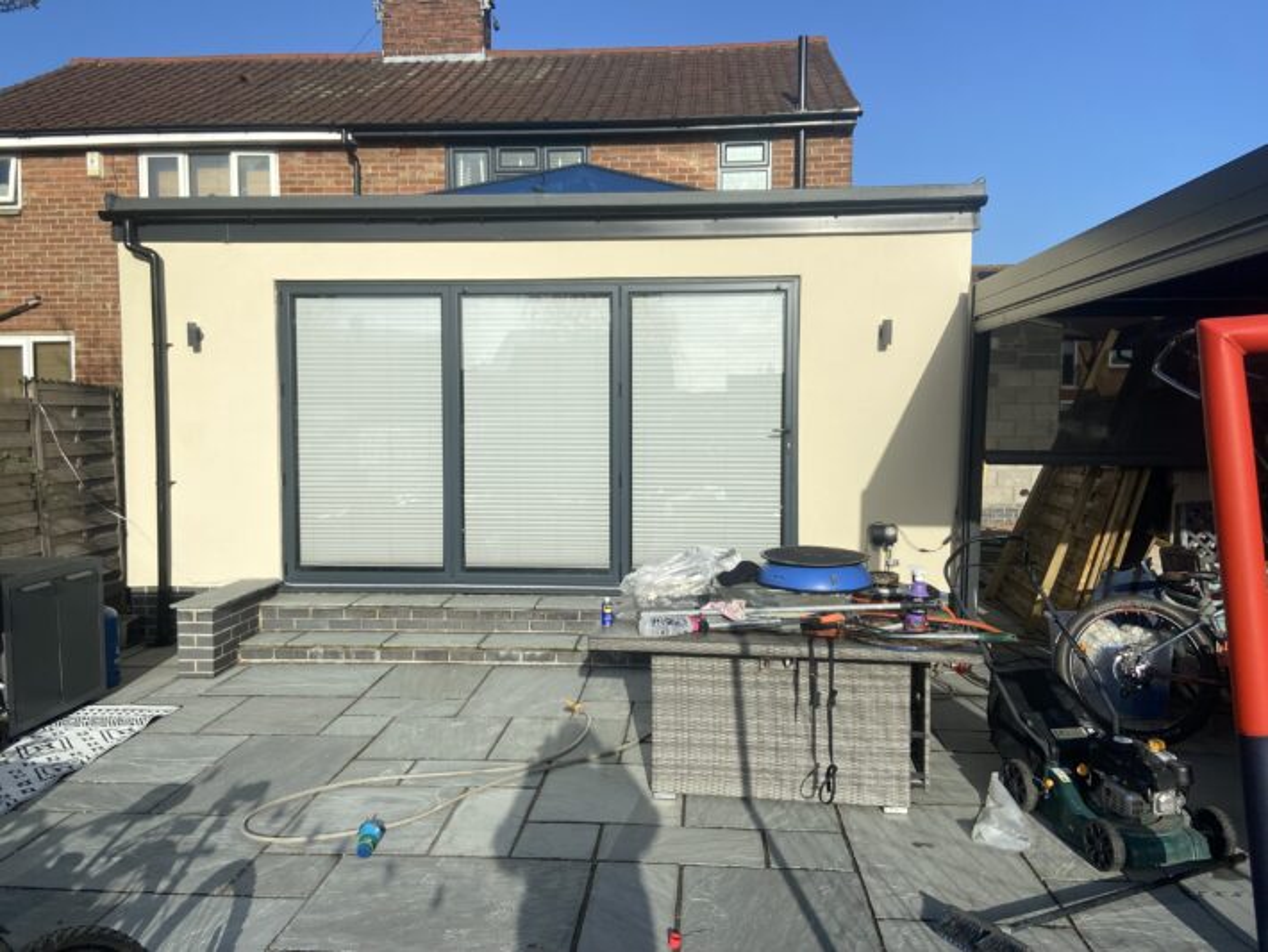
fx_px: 953
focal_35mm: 26
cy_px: 476
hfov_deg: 67.3
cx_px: 634
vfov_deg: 53.1
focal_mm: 4.25
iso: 32
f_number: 1.8
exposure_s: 1/4608
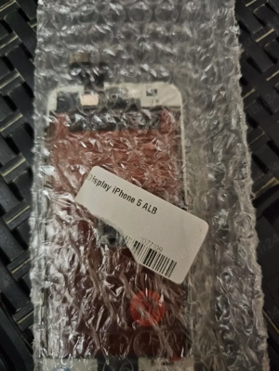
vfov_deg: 73.9
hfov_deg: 58.9
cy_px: 186
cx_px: 140
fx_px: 247
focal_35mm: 23
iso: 1250
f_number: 1.7
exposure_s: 1/20.8
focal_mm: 6.3
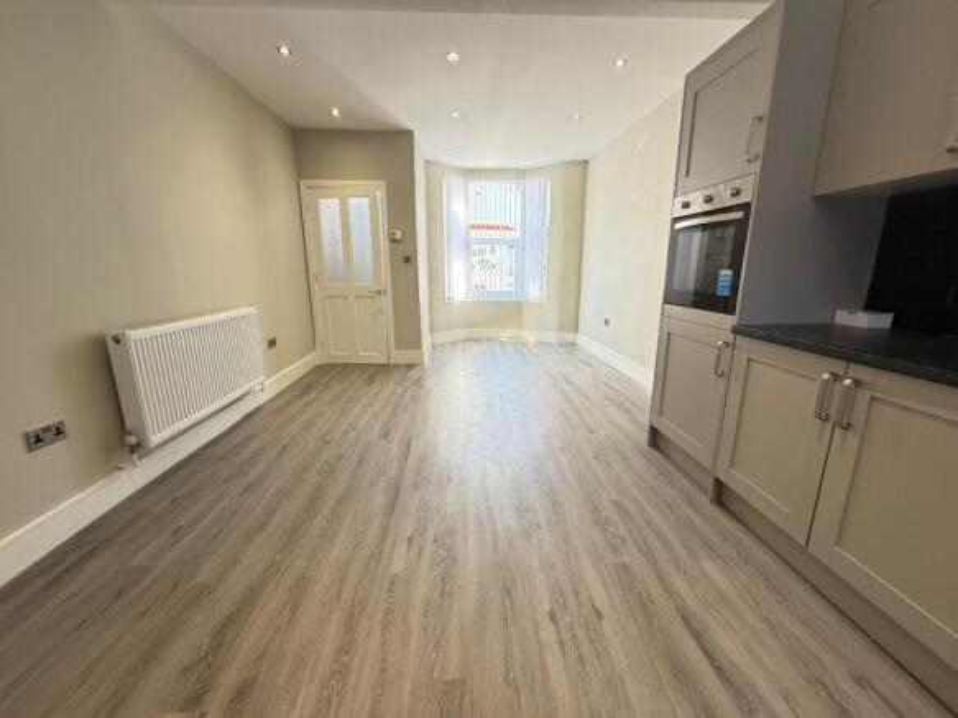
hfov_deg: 102.1
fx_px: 387
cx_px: 479
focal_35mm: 14
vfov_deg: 85.7
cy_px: 359
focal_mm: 2.22
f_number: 2.2
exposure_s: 1/100
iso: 160
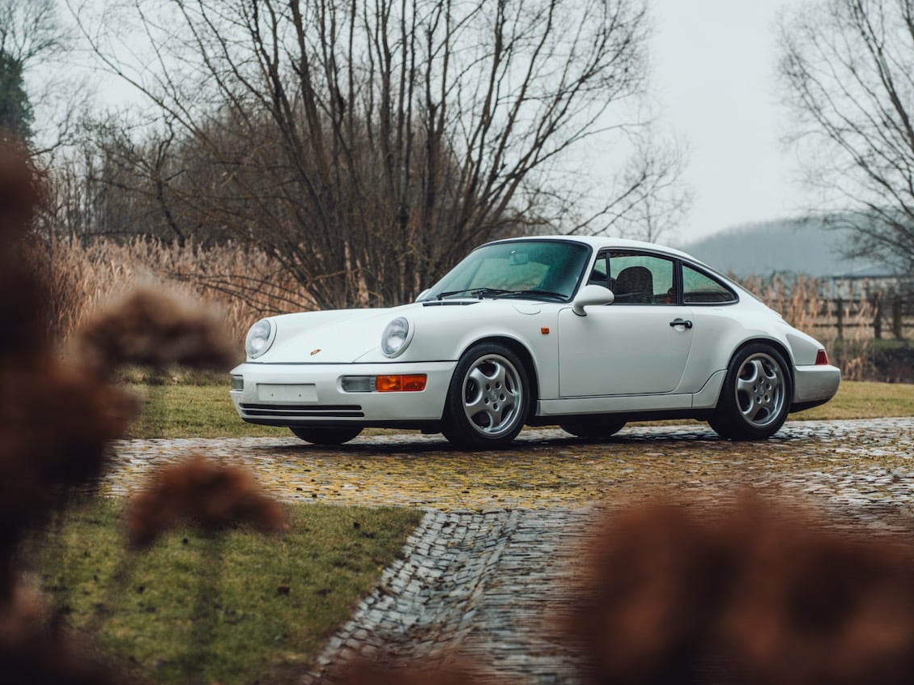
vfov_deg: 13.6
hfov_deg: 18.1
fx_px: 2877
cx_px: 472
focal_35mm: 109
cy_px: 341
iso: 400
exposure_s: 1/100
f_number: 4.5
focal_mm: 100
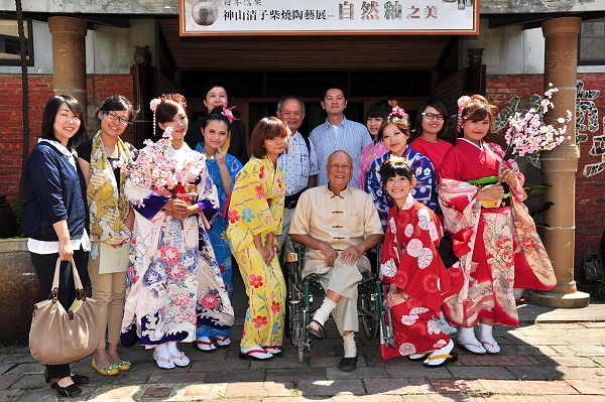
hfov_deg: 51.3
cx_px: 302
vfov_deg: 35.4
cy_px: 201
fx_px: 630
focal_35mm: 38
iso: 320
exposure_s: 1/200
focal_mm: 25
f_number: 14
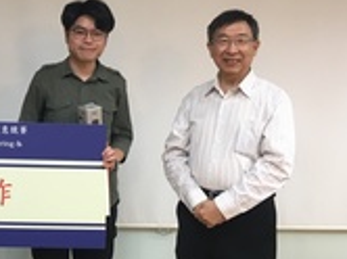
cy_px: 117
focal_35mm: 70
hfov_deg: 26.0
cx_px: -23
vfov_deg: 21.0
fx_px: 701
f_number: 2.2
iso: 64
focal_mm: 4.15
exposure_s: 1/33
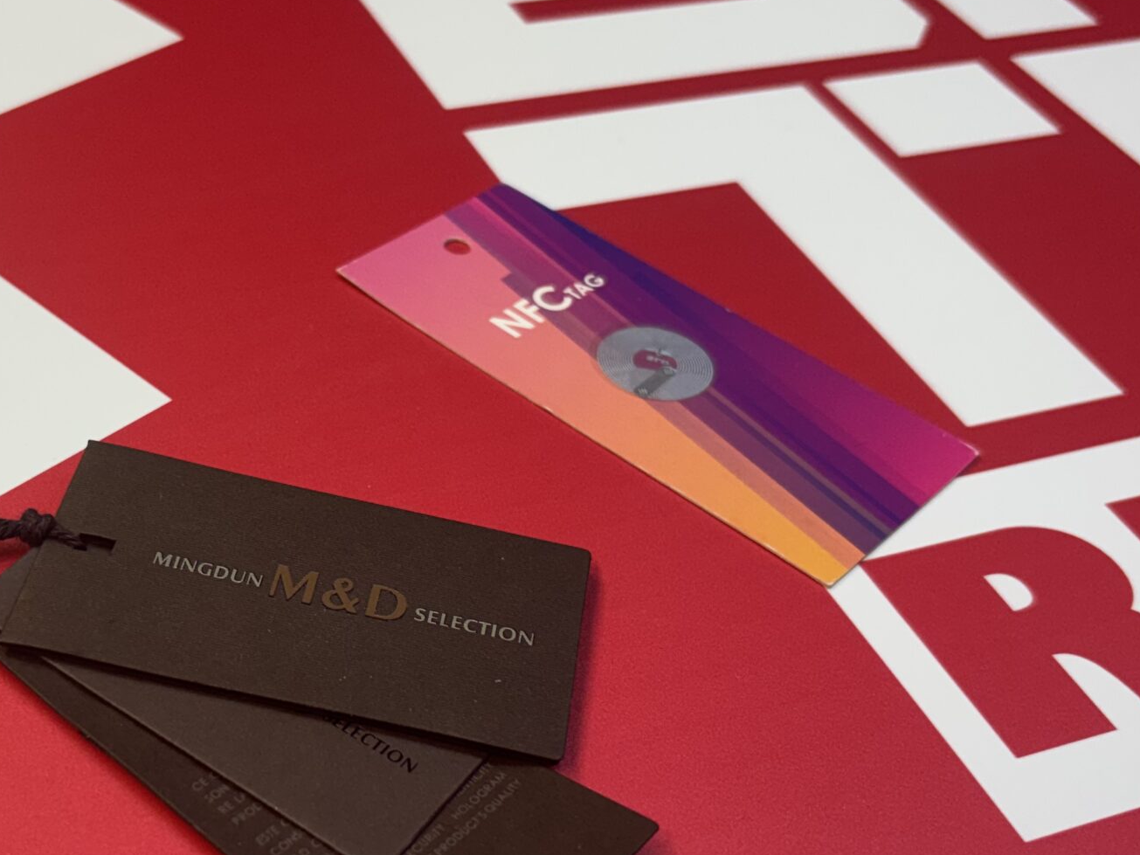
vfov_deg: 28.5
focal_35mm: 51
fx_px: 1680
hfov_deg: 36.8
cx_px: 323
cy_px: 518
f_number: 1.6
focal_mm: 5.96
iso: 80
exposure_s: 1/100
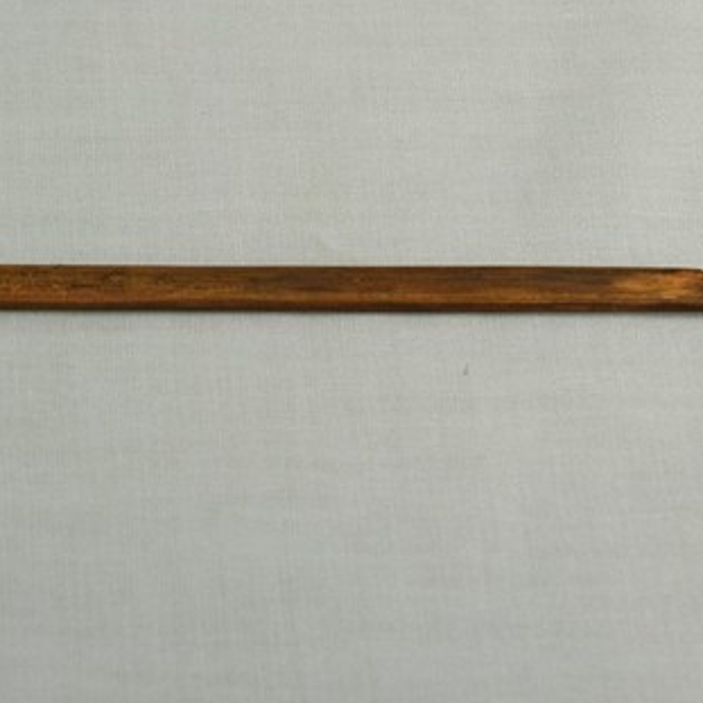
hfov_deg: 13.3
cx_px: 194
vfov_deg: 13.3
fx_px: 3010
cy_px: 277
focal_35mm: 131
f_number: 7.1
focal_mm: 50
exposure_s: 1/20
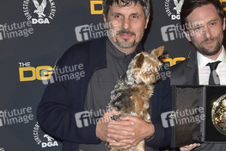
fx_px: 408
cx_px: 160
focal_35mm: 65
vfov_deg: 20.8
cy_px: 96
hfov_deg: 30.6
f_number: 6.3
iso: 500
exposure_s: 1/250
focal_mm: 38
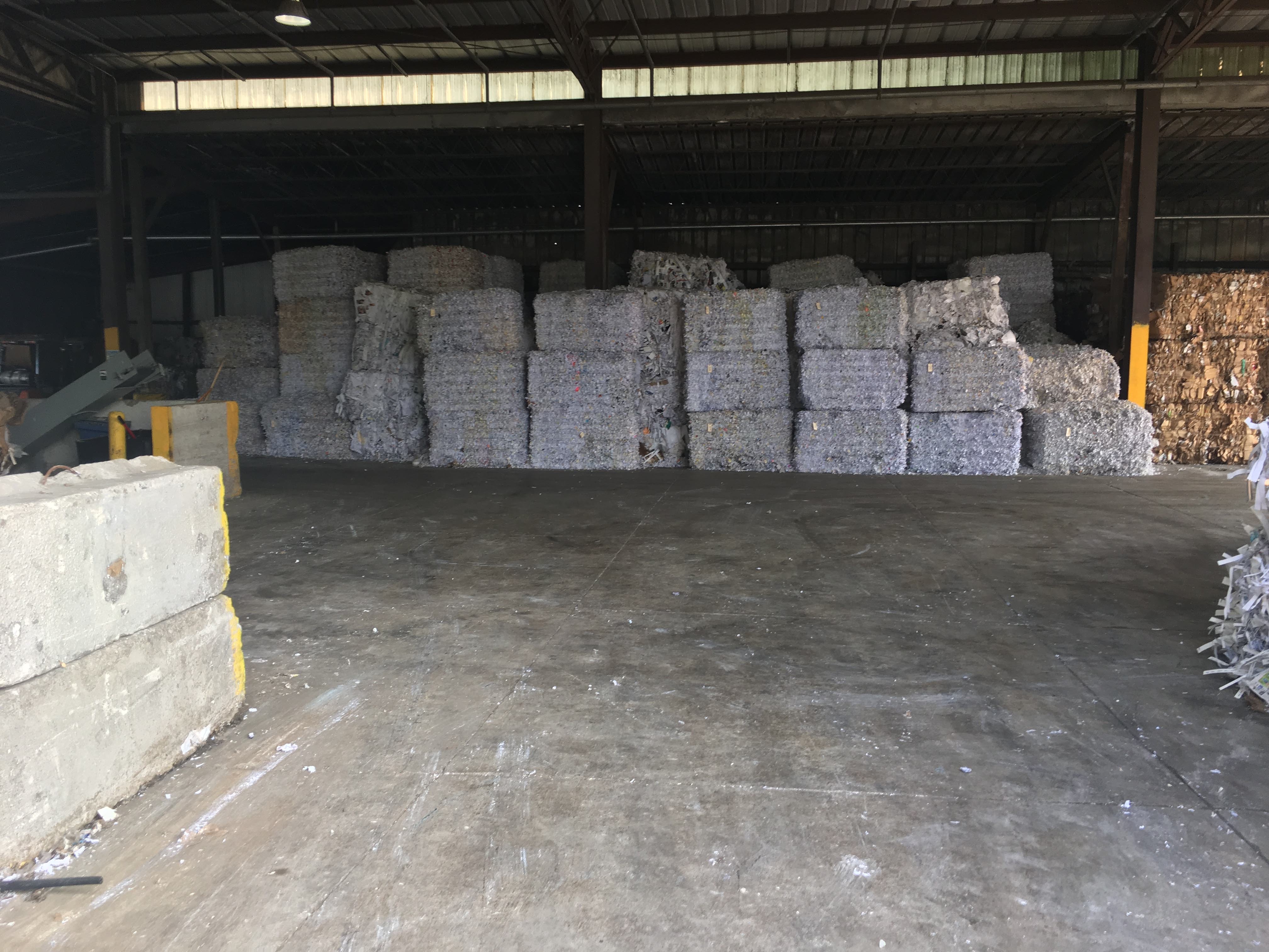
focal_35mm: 29
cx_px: 634
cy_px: 476
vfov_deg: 48.2
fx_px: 1063
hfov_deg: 61.7
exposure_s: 1/60
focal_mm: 4.15
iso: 25
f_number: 2.2
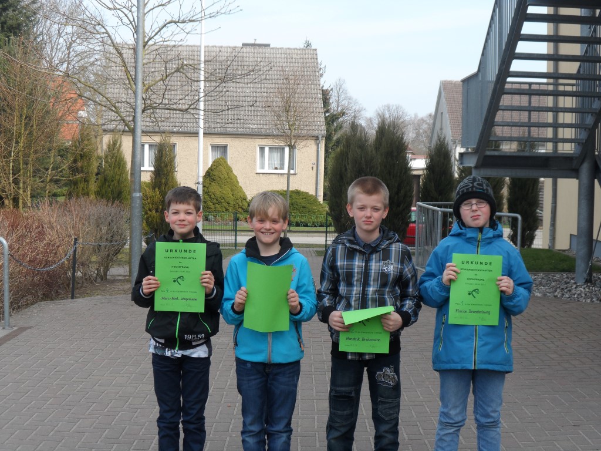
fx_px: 938
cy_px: 226
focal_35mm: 54
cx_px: 300
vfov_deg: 27.0
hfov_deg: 35.5
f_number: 4.1
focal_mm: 9.8
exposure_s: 1/250
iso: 80
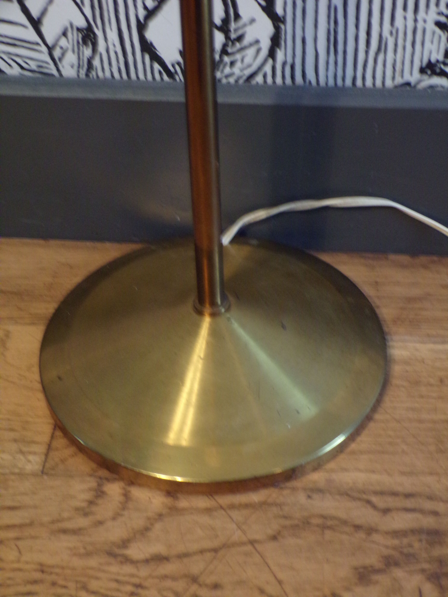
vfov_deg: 38.9
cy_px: 298
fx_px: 846
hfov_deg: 29.7
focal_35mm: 49
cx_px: 224
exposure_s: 1/17
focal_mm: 8.7
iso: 382
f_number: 3.5
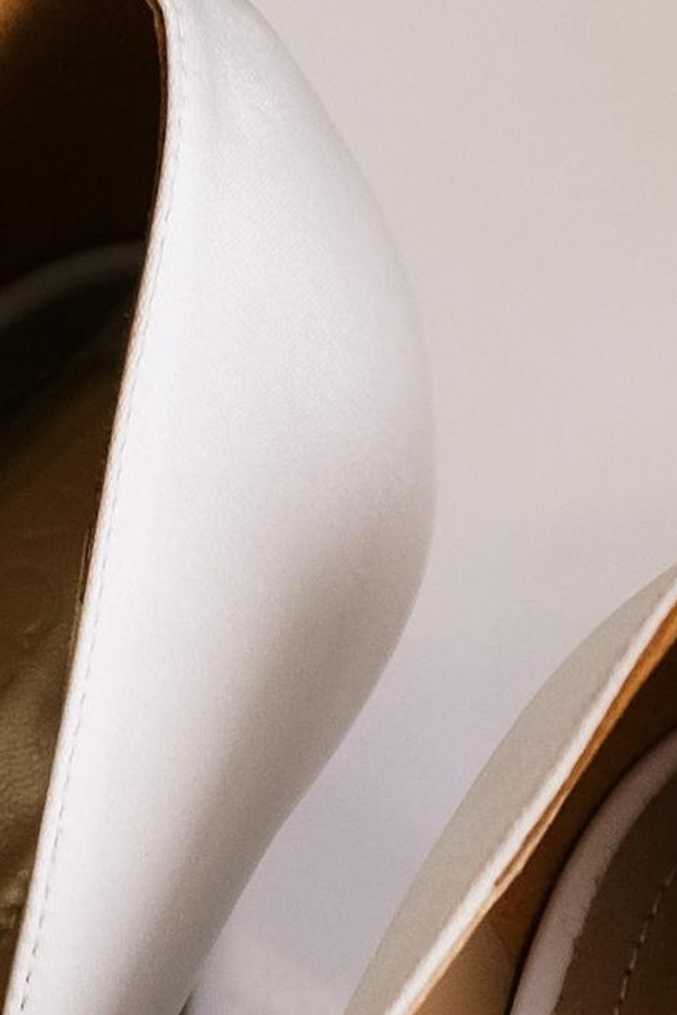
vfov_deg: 6.6
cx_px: 473
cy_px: 1238
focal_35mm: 312
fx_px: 8796
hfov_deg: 4.4
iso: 250
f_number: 2
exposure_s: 1/50
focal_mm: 35
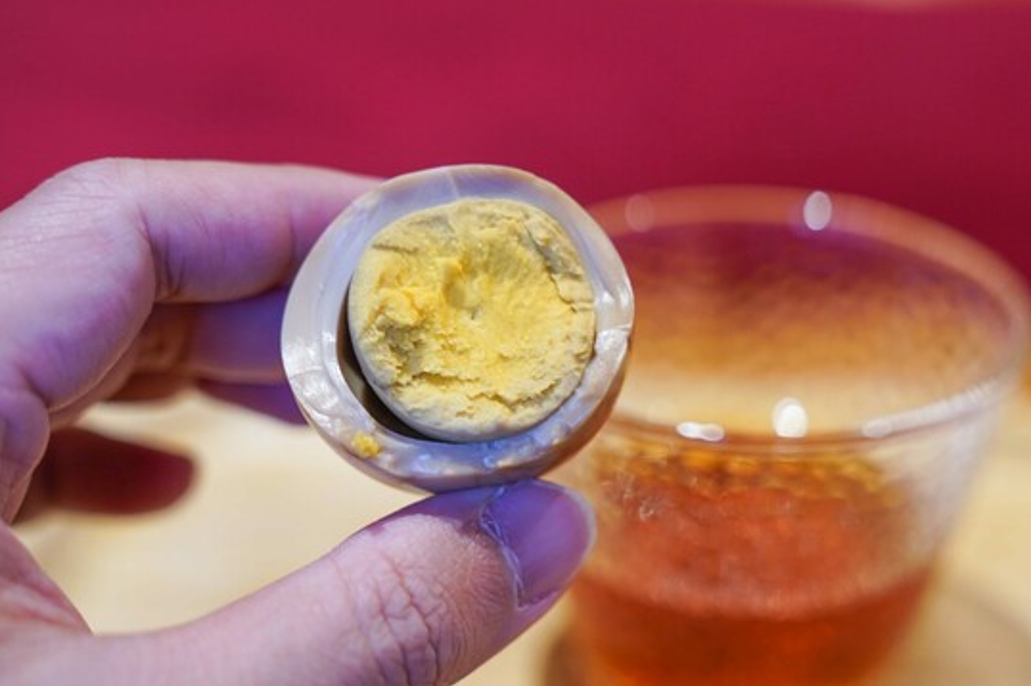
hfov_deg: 25.5
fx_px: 2261
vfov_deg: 17.2
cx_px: 719
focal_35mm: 79
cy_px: 381
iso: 500
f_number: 2.8
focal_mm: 50
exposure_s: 1/50
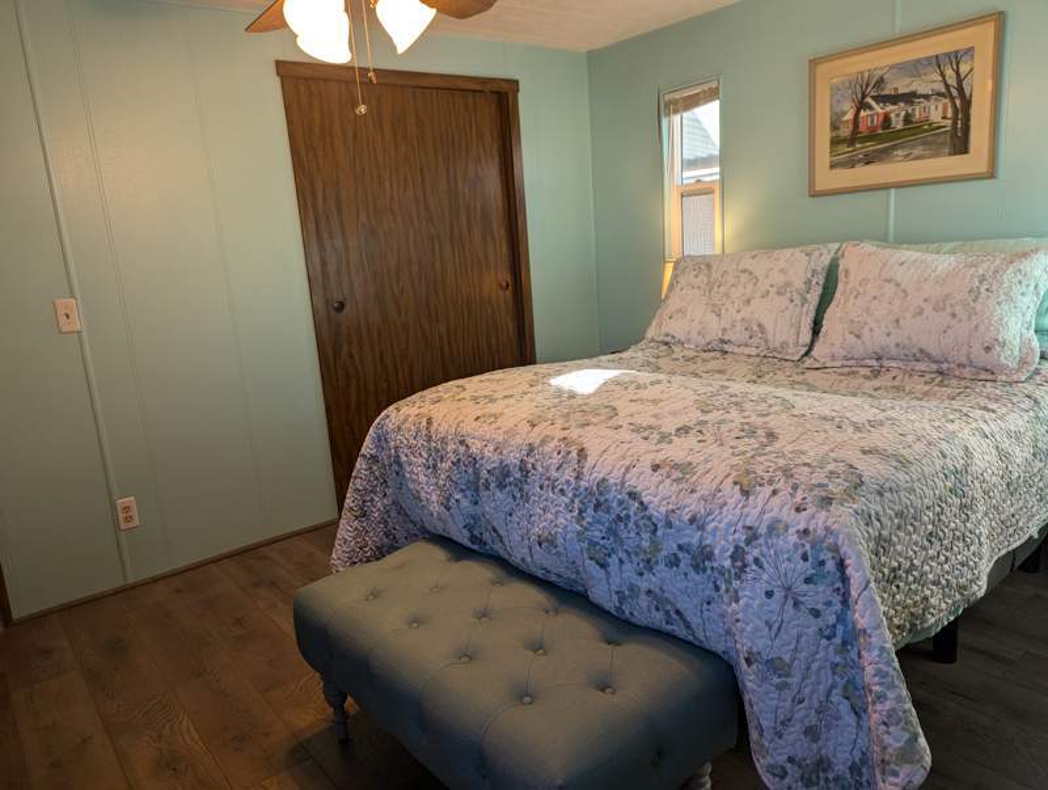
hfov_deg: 71.5
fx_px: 728
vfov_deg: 57.0
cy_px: 395
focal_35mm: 24
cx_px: 524
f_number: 1.85
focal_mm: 6.81
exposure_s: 1/60
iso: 74
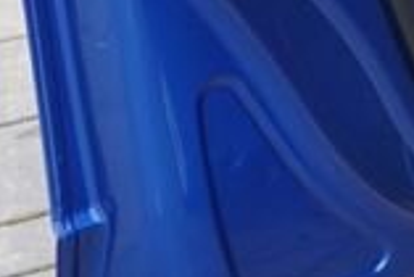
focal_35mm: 196
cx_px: 1347
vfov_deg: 6.5
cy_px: -495
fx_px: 2256
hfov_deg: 8.4
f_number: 4.5
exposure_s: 1/80
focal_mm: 30
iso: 100
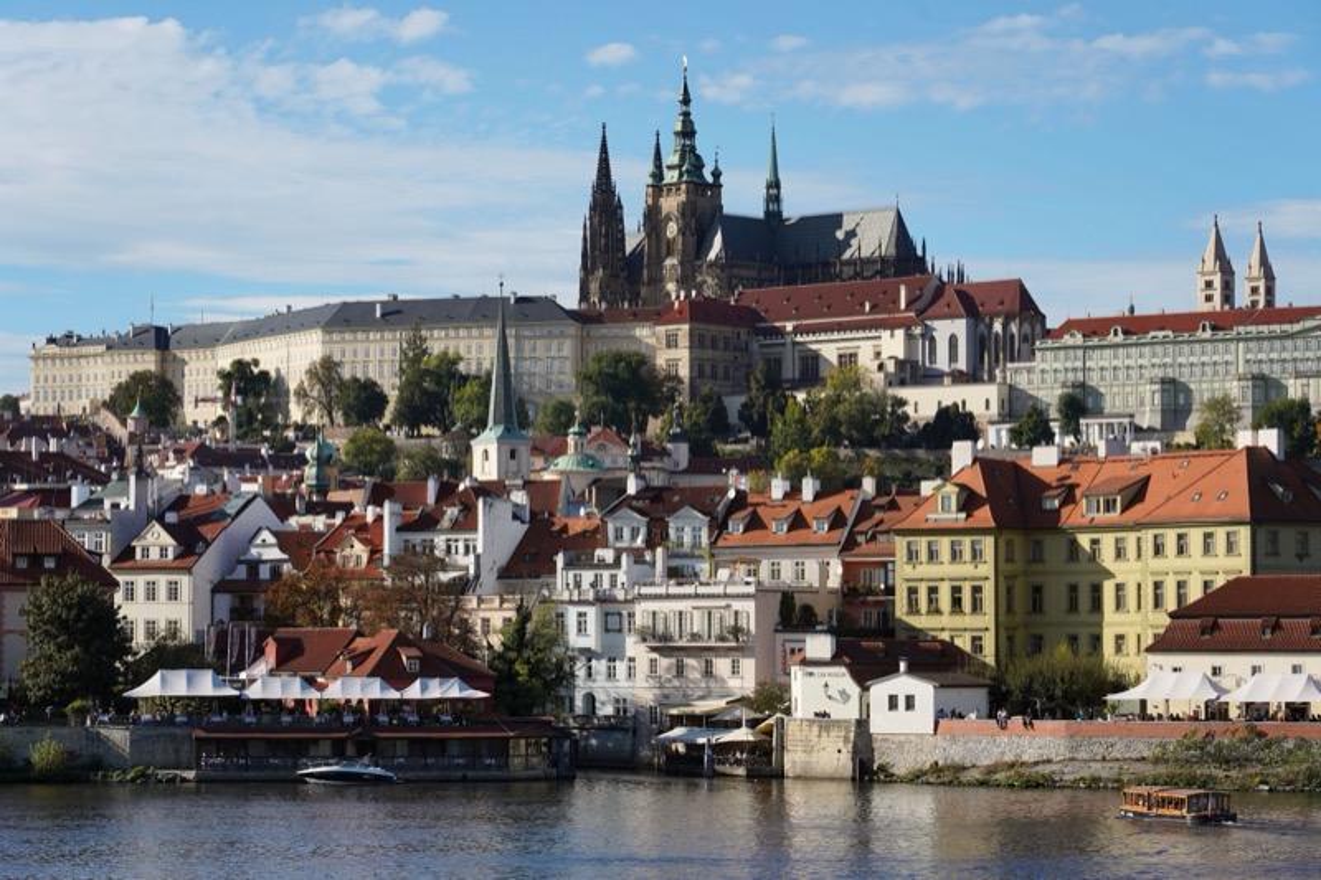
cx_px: 660
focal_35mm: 105
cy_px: 440
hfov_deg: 19.5
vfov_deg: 13.0
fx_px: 3852
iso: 500
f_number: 8
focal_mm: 105
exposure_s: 1/1250
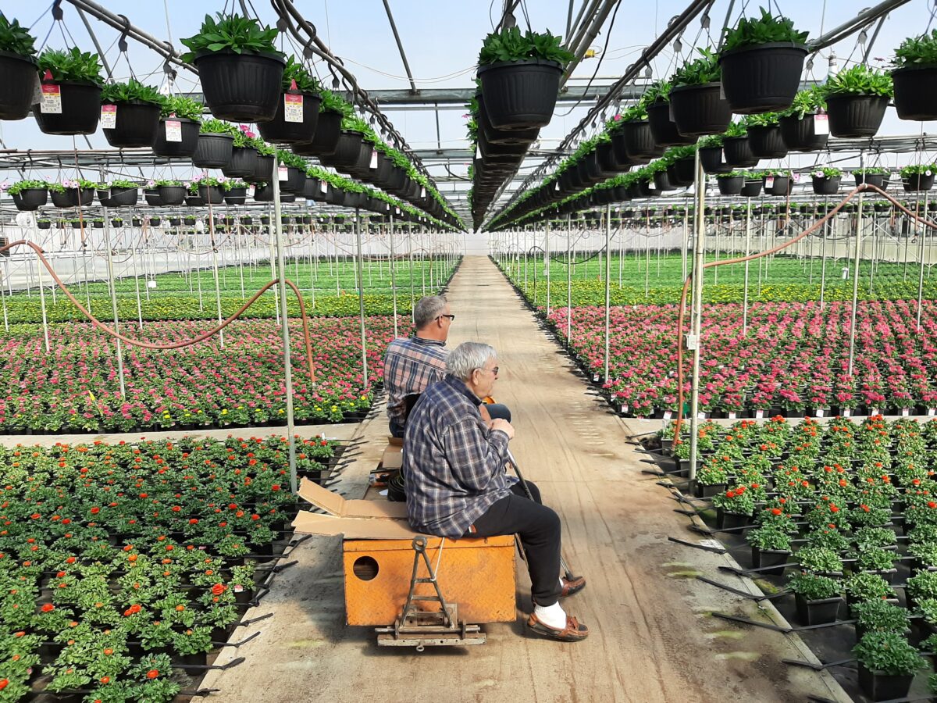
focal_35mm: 26
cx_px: 468
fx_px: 704
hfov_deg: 67.3
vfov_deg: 53.1
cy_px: 352
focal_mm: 3.93
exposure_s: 1/1181
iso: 40
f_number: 1.7
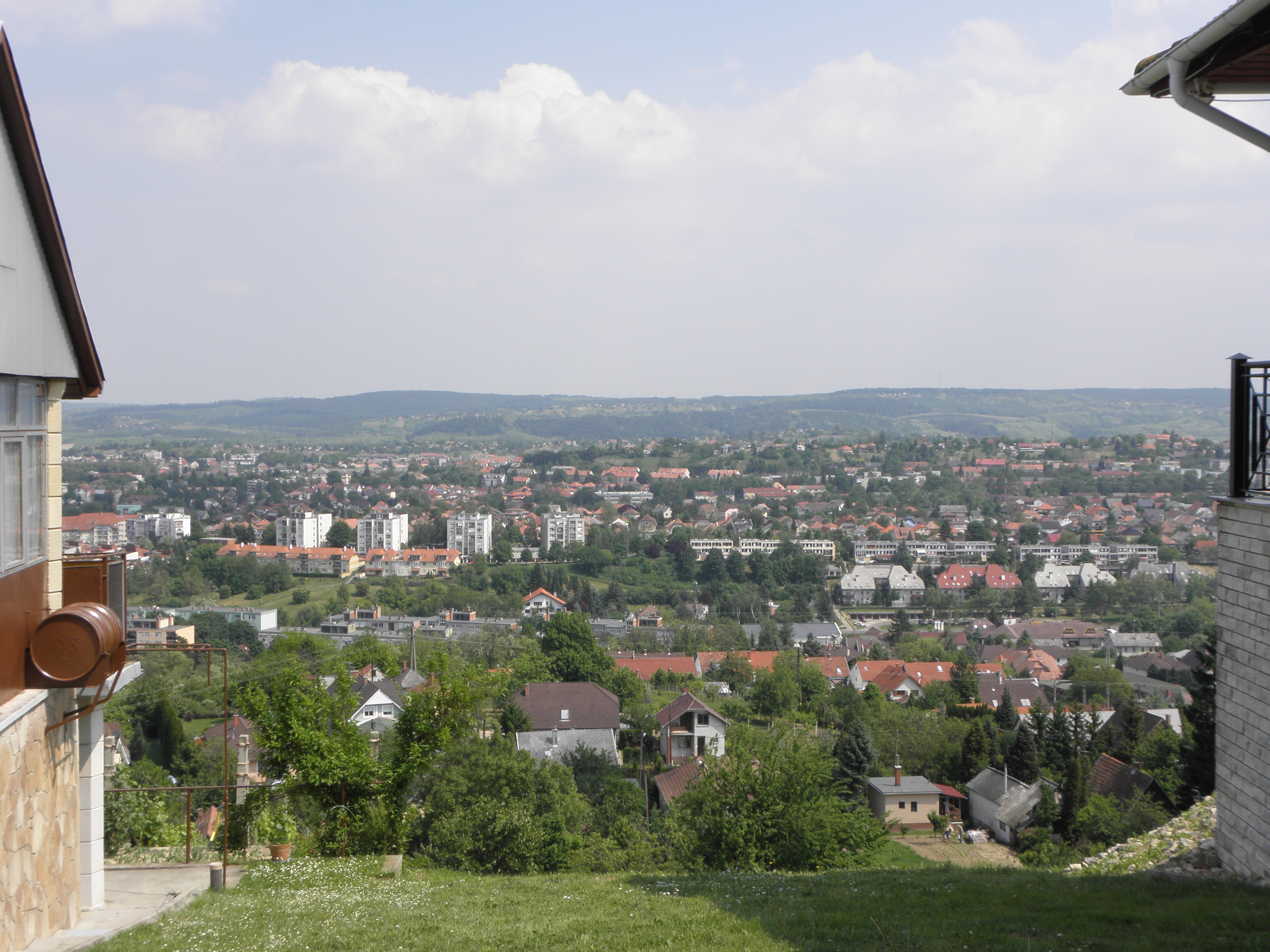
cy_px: 476
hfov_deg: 41.2
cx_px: 635
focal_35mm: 46
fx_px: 1688
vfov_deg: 31.5
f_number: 5.6
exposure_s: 1/200
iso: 64
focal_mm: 8.19
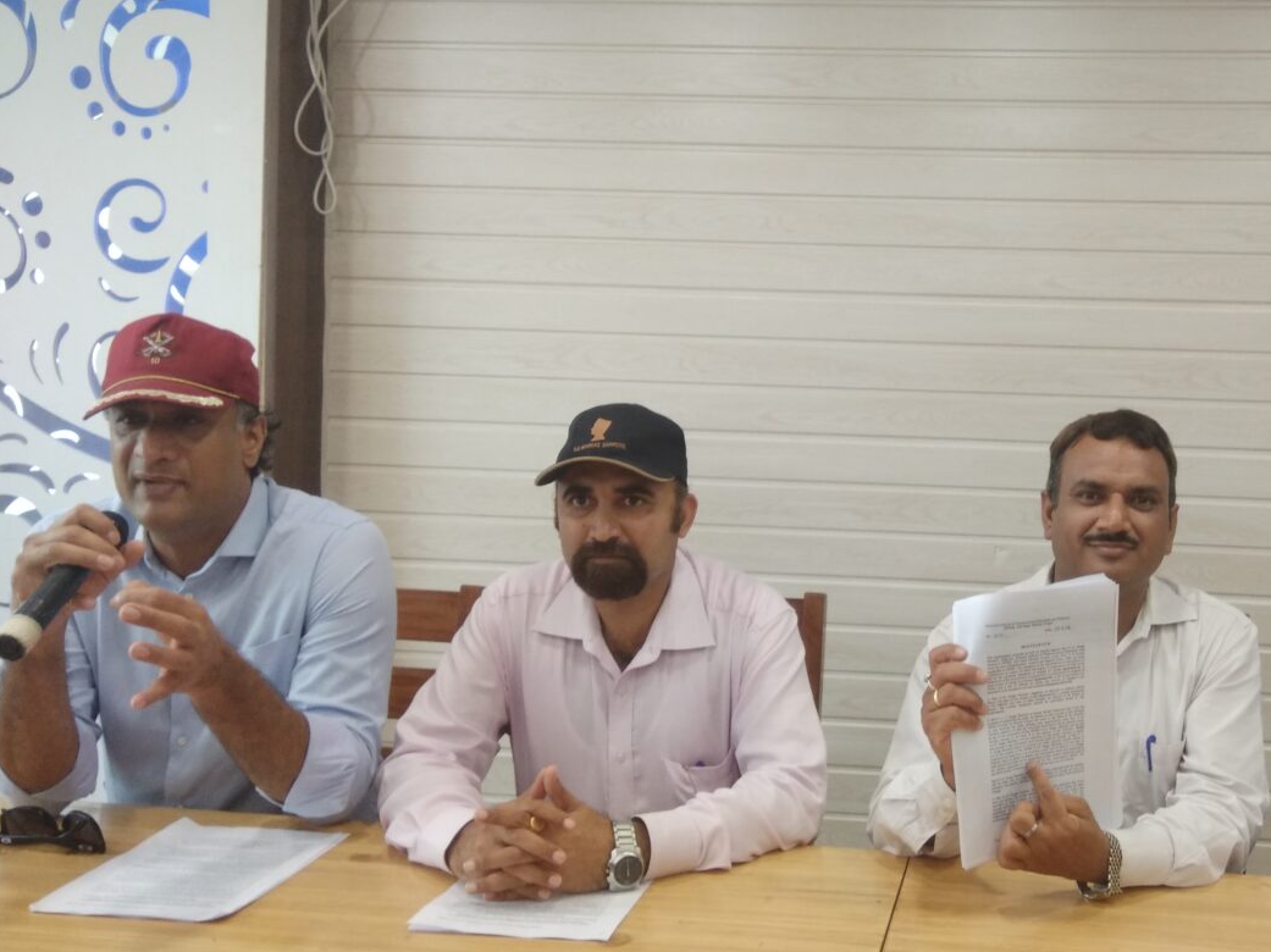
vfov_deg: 45.4
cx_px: 914
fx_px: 1138
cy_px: 448
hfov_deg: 56.2
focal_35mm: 31
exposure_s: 1/33
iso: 250
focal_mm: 3.57
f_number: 2
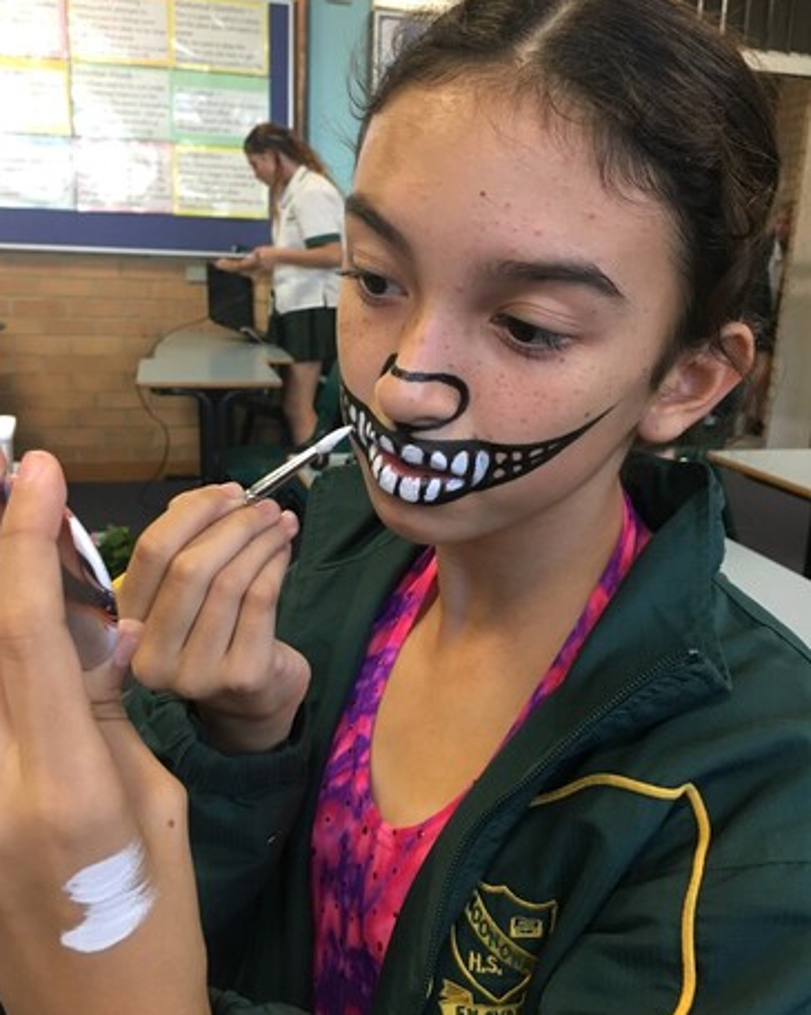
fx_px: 931
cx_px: 397
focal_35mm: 31
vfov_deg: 57.2
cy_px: 495
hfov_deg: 47.1
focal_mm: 4.15
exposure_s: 1/33
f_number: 2.2
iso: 160
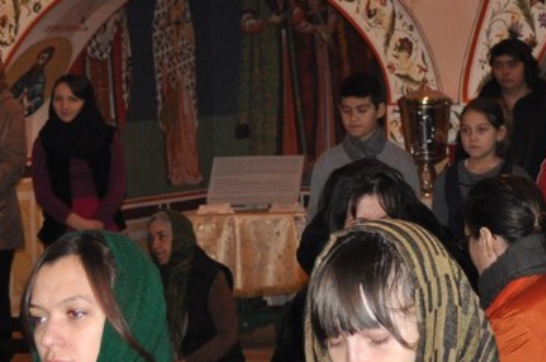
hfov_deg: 14.7
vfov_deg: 9.8
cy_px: 186
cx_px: 372
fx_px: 2105
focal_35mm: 139
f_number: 4.5
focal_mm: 28
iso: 800
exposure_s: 1/60
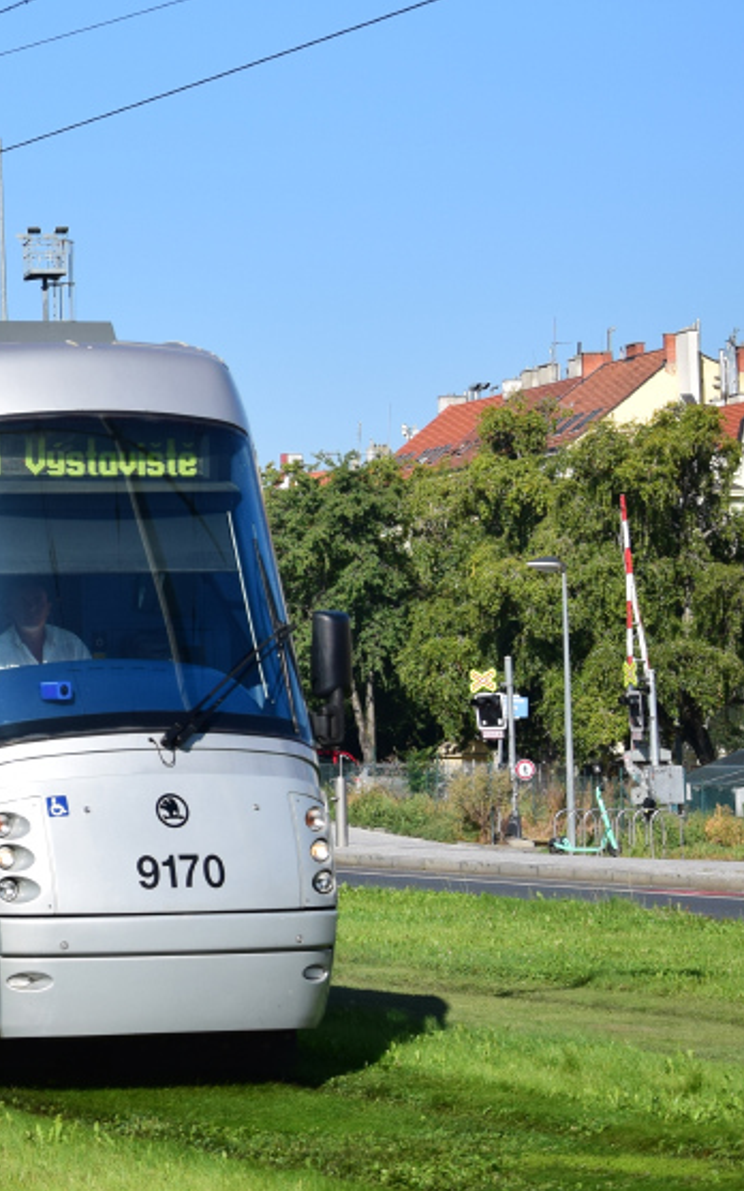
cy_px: 275
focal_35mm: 150
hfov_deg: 8.6
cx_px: -265
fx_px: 4868
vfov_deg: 13.9
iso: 200
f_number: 6.3
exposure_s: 1/1000
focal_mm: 42
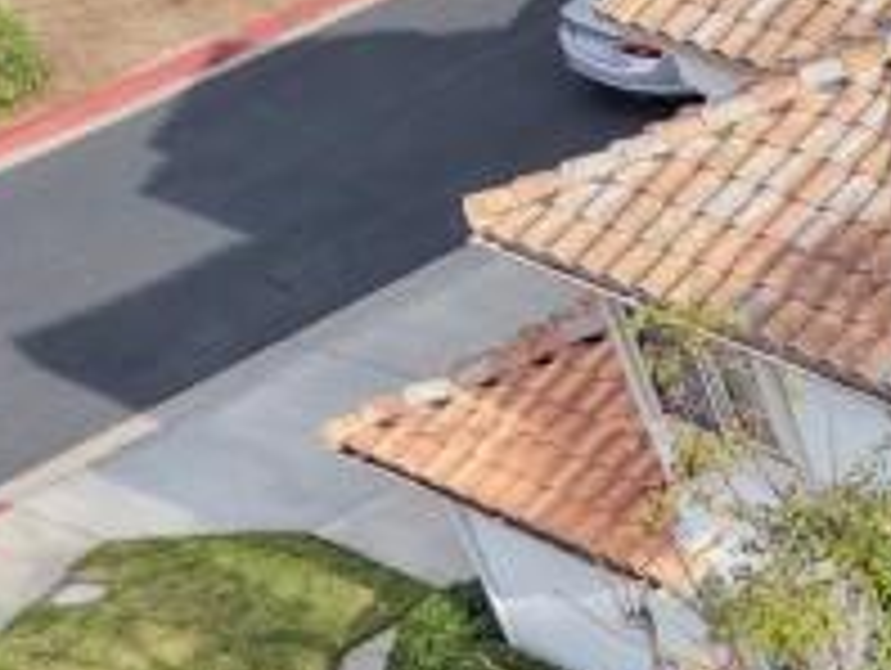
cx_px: 2102
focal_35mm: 124
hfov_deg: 12.6
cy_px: 917
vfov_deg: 11.6
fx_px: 3196
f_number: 1.8
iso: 100
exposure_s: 1/1000
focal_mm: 8.67
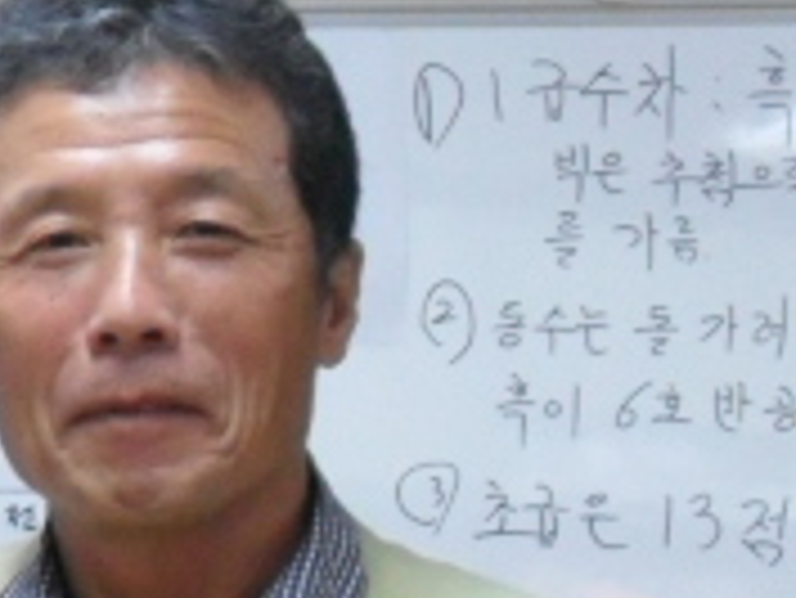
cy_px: 845
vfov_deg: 7.3
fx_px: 4648
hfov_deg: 9.4
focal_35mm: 202
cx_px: -526
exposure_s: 1/45
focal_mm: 6.2
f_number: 2.8
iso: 200
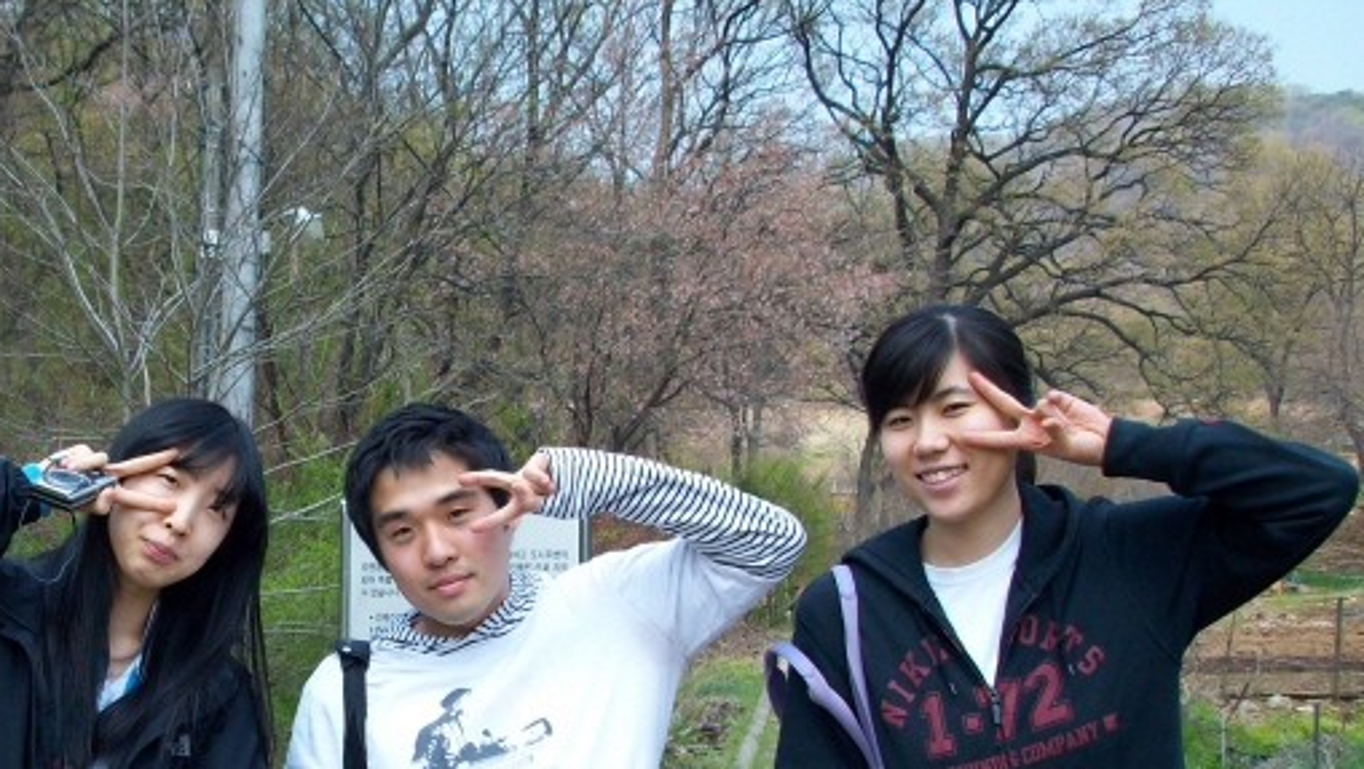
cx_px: 423
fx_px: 2027
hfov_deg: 36.7
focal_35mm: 56
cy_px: 643
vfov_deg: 21.2
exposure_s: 1/378
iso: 64
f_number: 2.8
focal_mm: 5.7
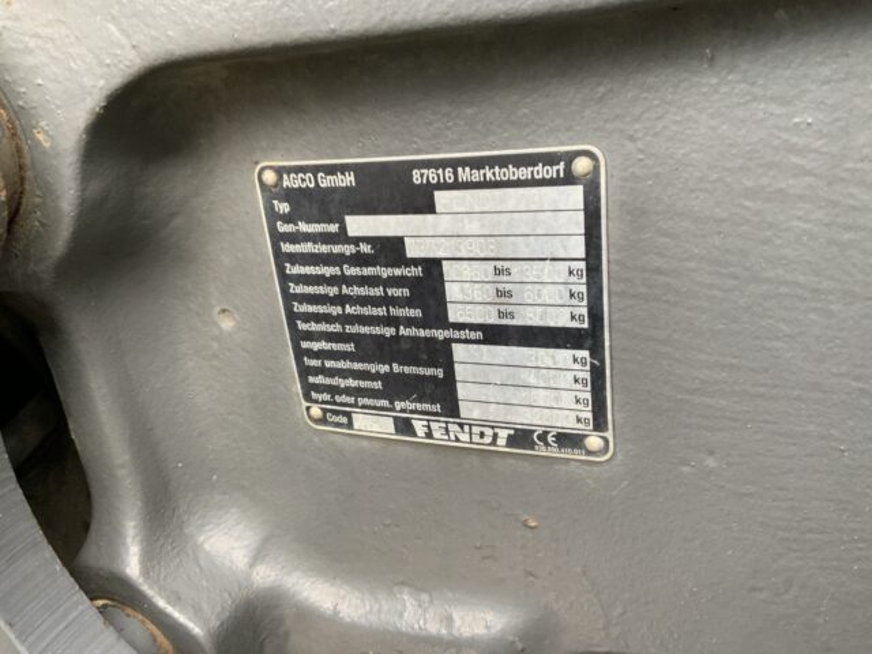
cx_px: 436
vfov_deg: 48.2
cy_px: 327
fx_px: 731
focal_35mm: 29
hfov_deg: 61.7
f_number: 1.8
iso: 64
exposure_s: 1/97
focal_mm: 3
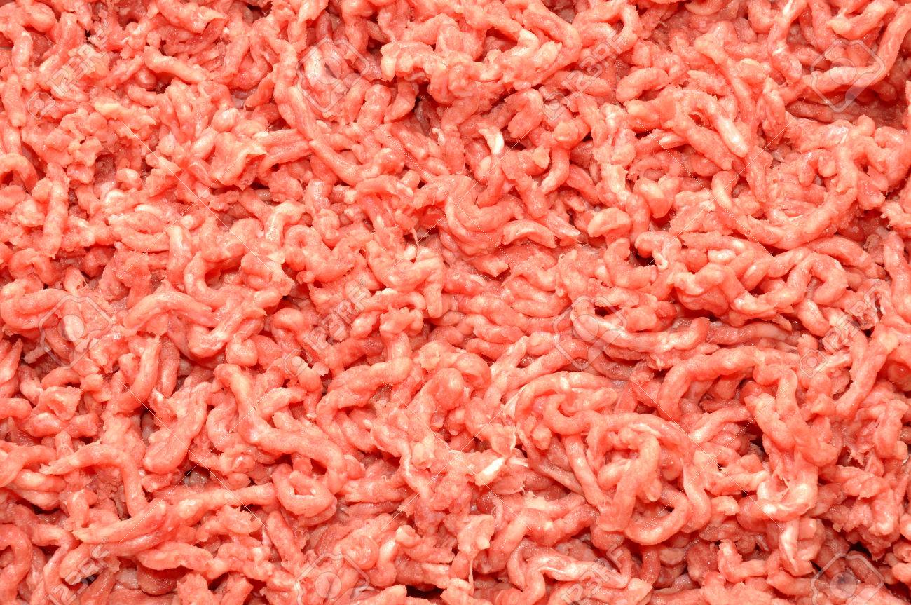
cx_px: 456
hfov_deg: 19.5
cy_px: 302
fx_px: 2653
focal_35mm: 105
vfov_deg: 13.0
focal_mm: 70
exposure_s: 1/60
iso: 200
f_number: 18
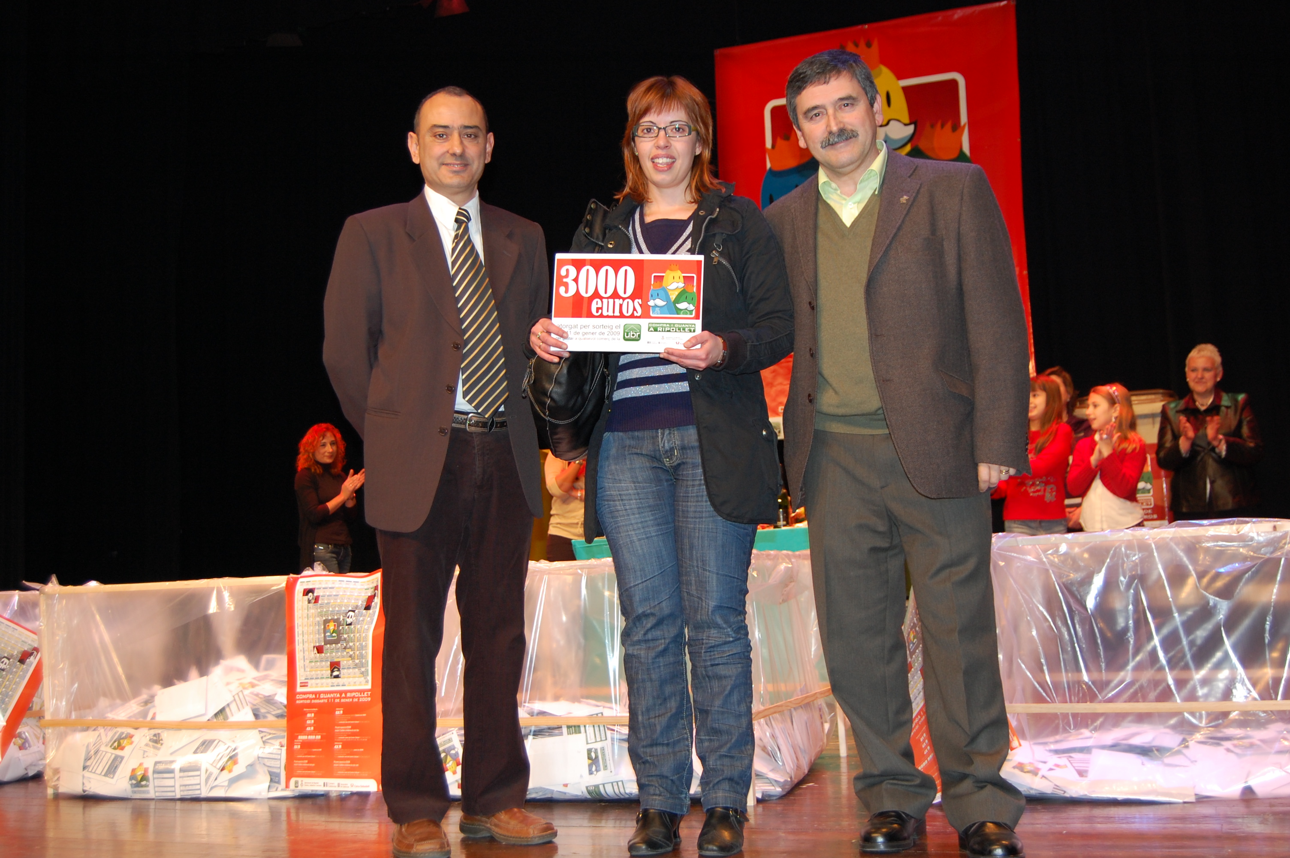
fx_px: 1396
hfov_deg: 49.6
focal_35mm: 39
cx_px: 645
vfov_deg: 34.1
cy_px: 429
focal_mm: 26
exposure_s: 1/60
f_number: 4.2
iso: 400
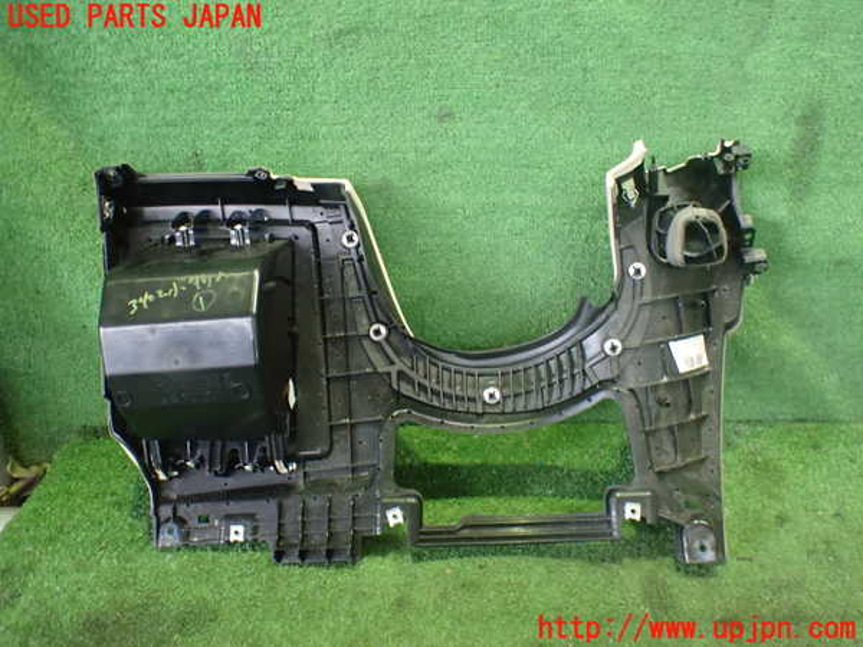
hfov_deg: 60.0
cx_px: 432
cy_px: 324
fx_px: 748
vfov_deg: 46.8
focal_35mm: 30
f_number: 2.3
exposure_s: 1/30
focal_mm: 5.4
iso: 800
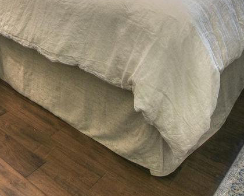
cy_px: -80
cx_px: 89
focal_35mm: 45
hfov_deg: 40.8
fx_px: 325
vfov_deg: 26.4
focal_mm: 14
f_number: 22
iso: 100
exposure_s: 2.5
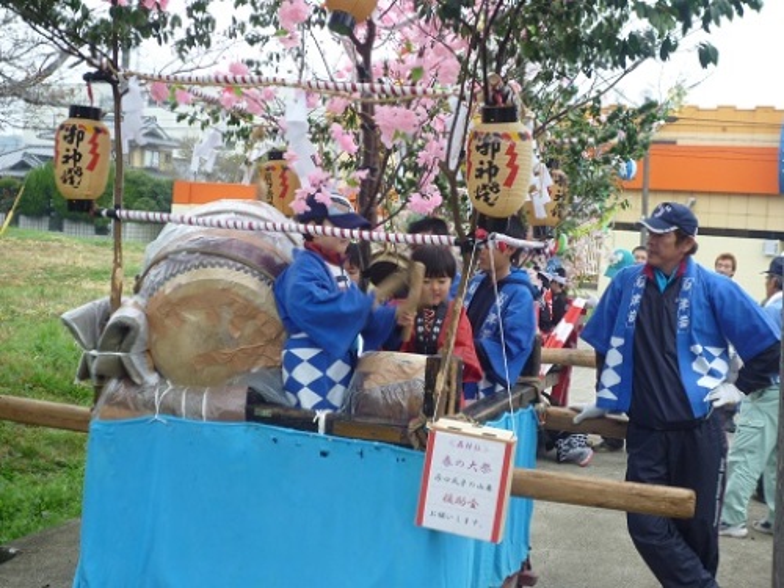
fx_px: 1132
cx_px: 392
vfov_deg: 29.1
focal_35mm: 50
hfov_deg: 38.2
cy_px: 294
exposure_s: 1/50
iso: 125
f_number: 4.3
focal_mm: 8.8
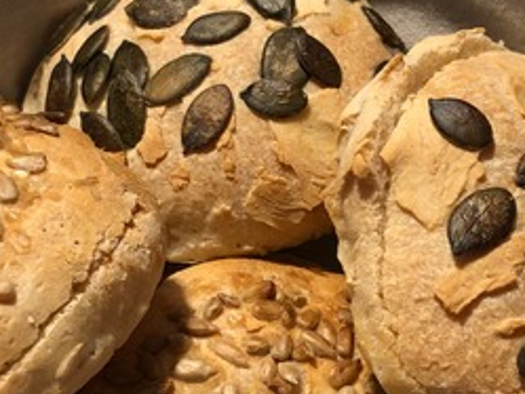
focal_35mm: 72
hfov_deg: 27.0
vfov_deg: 20.4
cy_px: 276
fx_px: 1093
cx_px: 247
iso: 50
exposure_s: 1/17
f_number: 1.8
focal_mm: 3.99
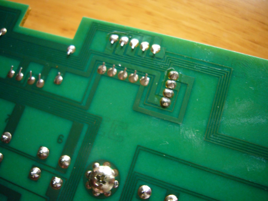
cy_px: 100
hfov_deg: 63.4
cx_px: 134
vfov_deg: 49.7
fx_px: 217
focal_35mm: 28
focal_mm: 4.6
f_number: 2.8
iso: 200
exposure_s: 1/15
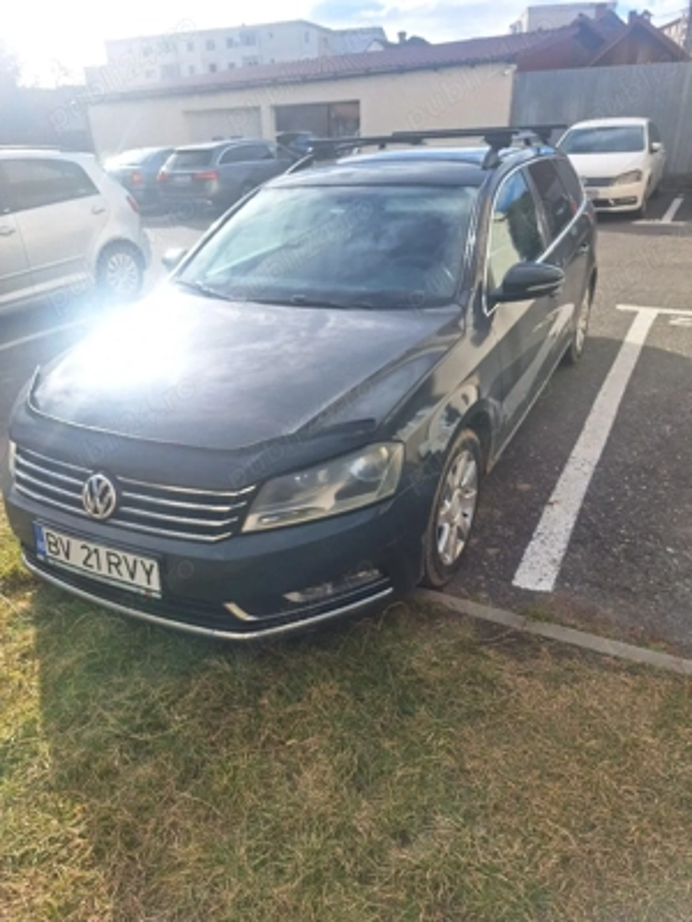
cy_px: 461
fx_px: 613
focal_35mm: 23
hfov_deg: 58.9
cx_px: 346
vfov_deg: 73.9
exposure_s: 1/2500
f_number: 1.8
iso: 40
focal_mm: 5.54
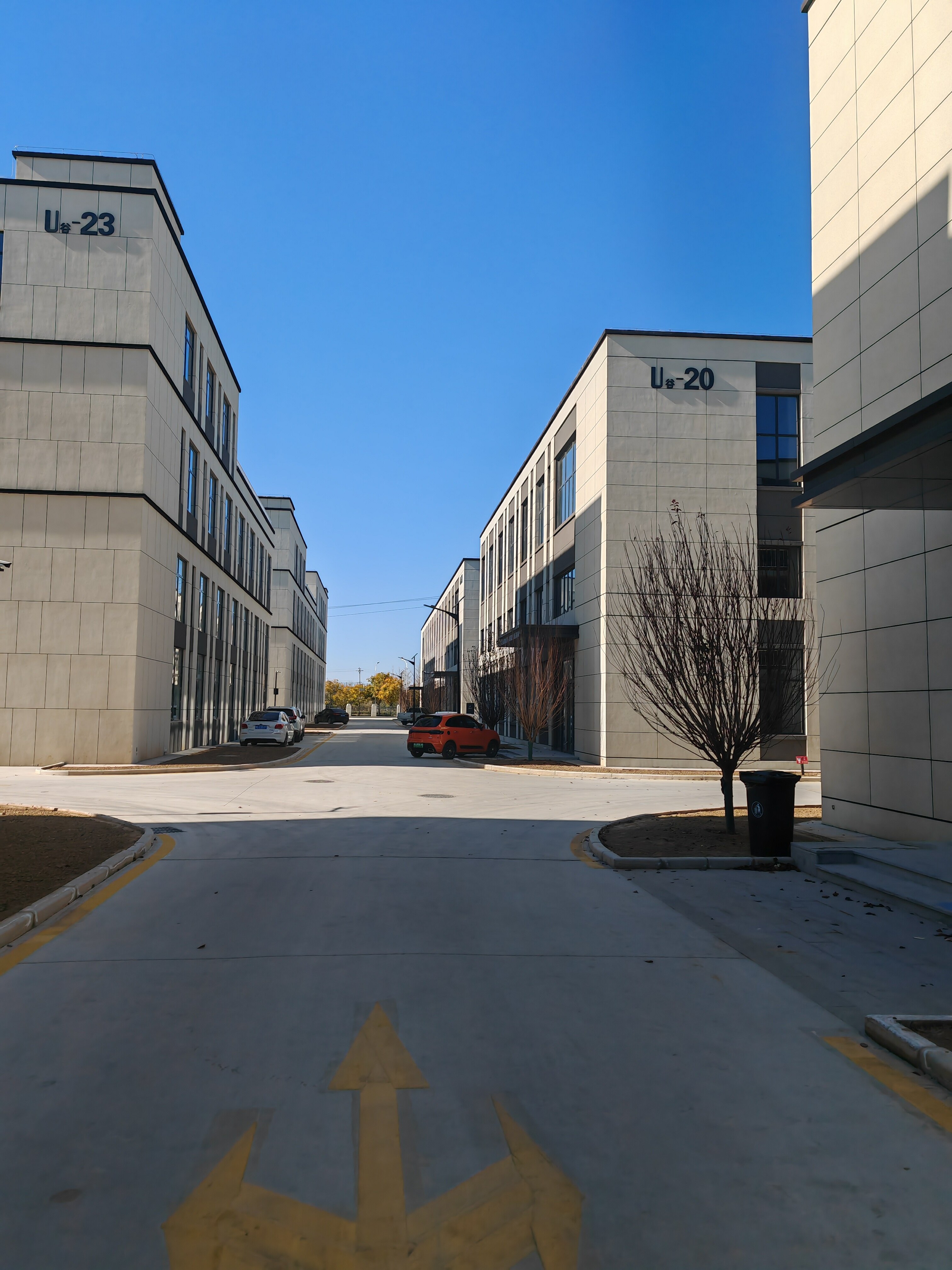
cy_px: 635
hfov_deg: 51.4
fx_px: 990
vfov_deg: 65.3
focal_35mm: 27
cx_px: 476
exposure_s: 1/3900
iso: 50
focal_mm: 7.62
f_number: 1.6
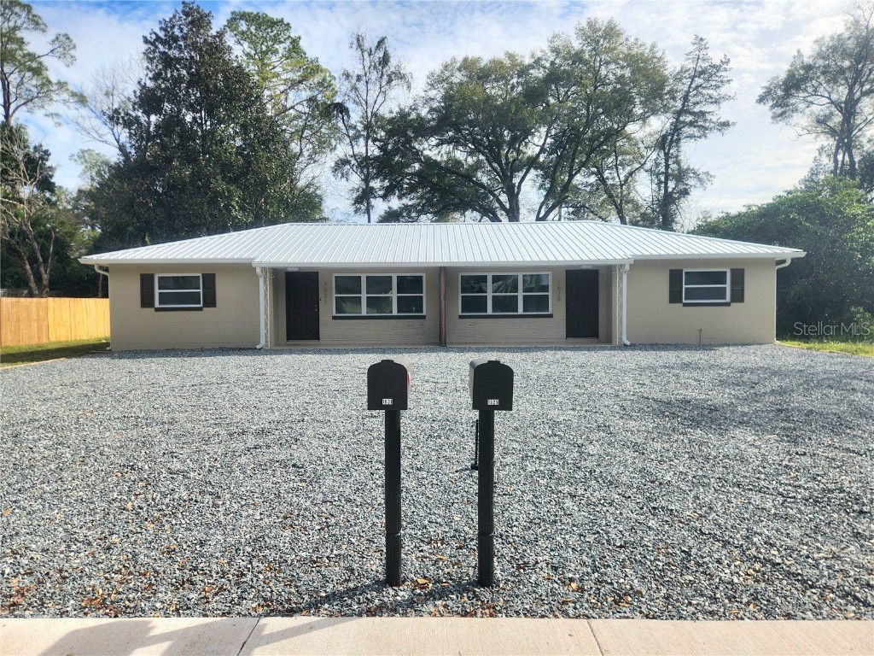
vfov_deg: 58.9
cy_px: 328
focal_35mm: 23
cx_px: 437
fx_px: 581
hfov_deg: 73.9
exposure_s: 1/3333
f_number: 1.8
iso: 20
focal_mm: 5.4
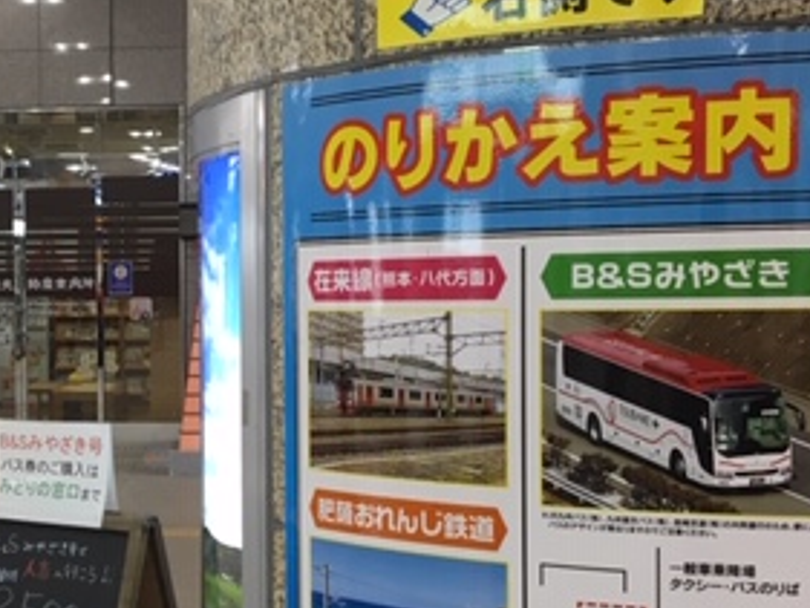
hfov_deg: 28.4
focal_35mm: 66
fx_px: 1545
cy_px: 354
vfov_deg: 22.2
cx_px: 101
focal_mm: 4.15
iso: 50
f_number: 2.2
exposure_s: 1/30
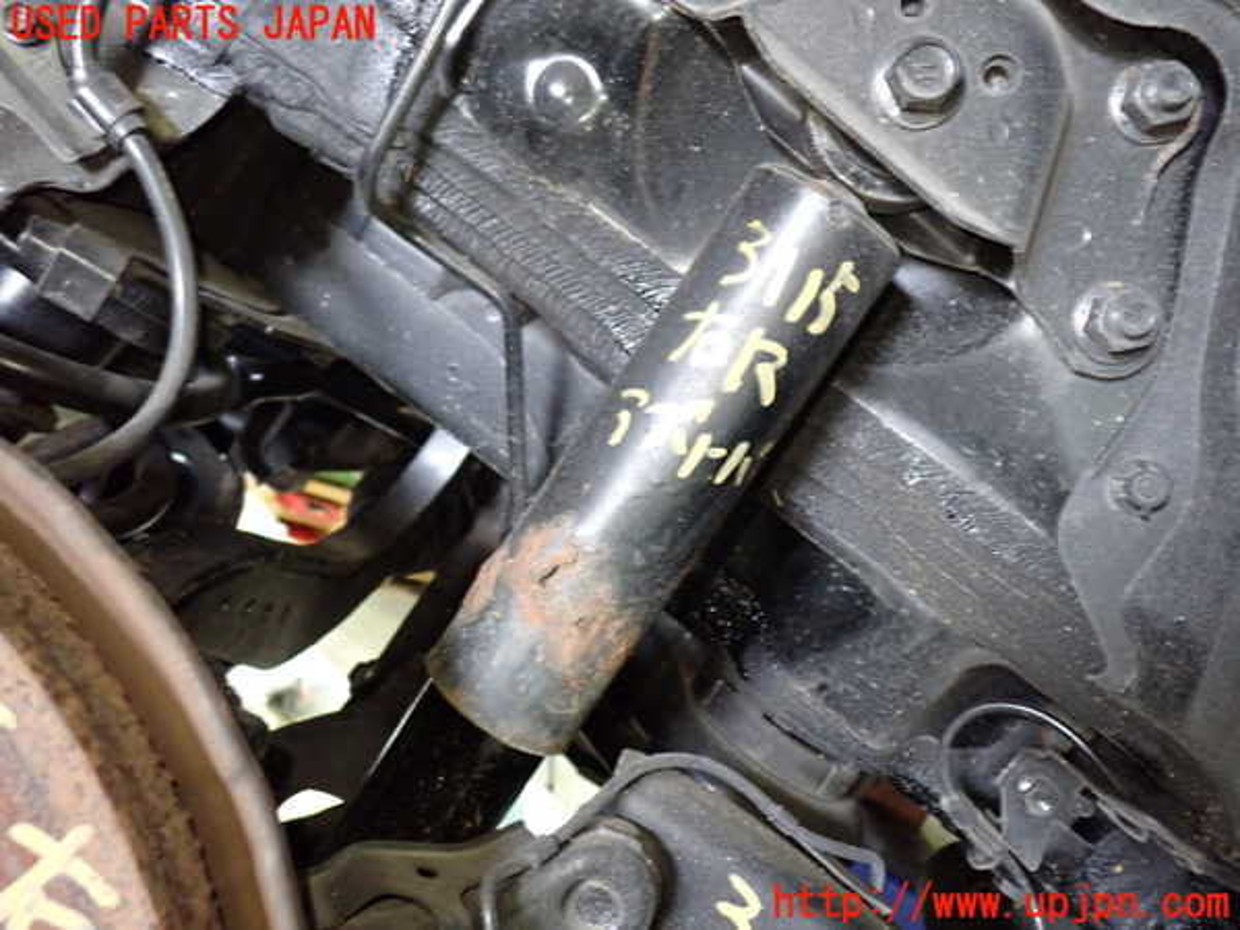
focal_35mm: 30
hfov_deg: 60.0
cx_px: 620
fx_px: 1075
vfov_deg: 46.8
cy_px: 465
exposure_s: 1/30
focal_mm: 5.4
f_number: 2.3
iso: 800
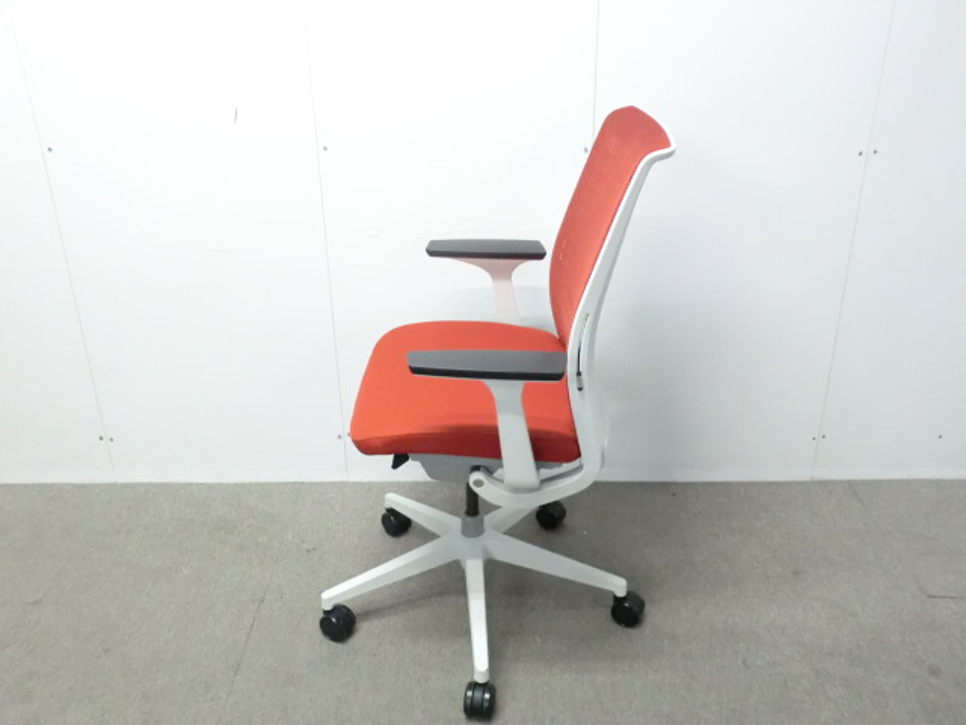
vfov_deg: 44.2
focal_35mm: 32
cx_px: 483
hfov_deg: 56.8
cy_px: 362
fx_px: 893
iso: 800
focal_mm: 5.8
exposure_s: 1/40
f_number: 3.5
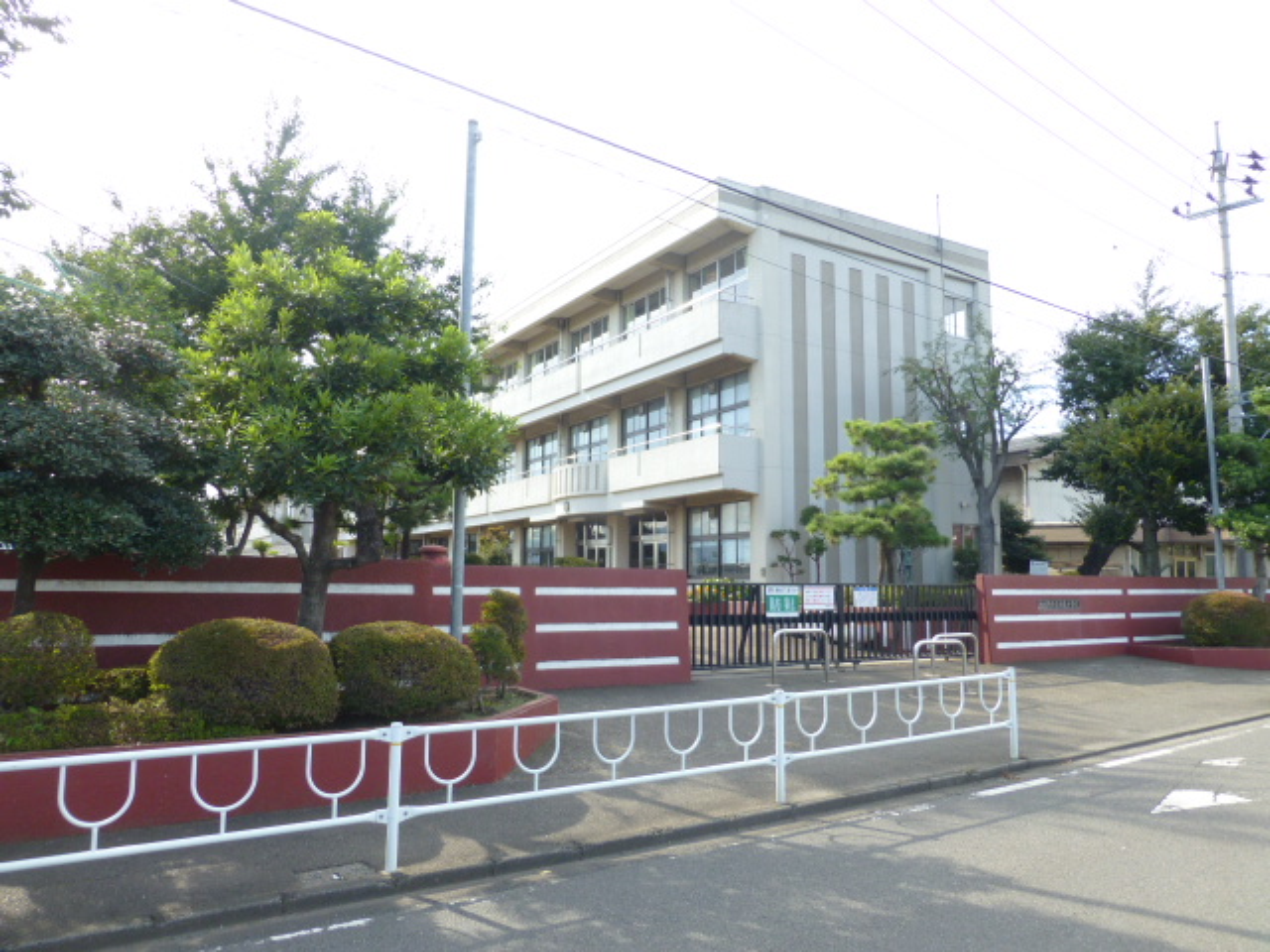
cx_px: 635
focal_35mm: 24
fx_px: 881
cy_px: 476
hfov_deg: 71.6
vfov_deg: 56.8
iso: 100
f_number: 3.3
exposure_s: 1/320
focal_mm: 4.3
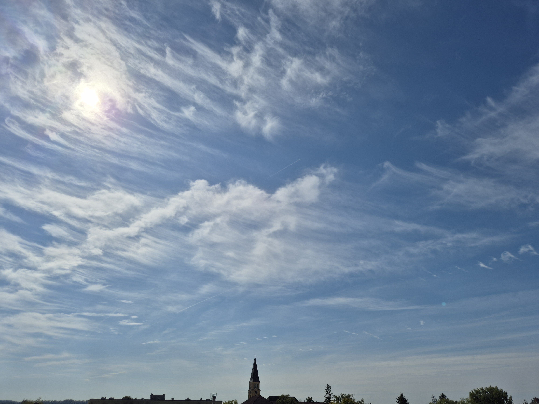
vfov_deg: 58.9
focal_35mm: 23
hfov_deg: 73.9
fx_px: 358
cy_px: 202
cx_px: 270
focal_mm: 5.4
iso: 25
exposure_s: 1/10144
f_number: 1.8
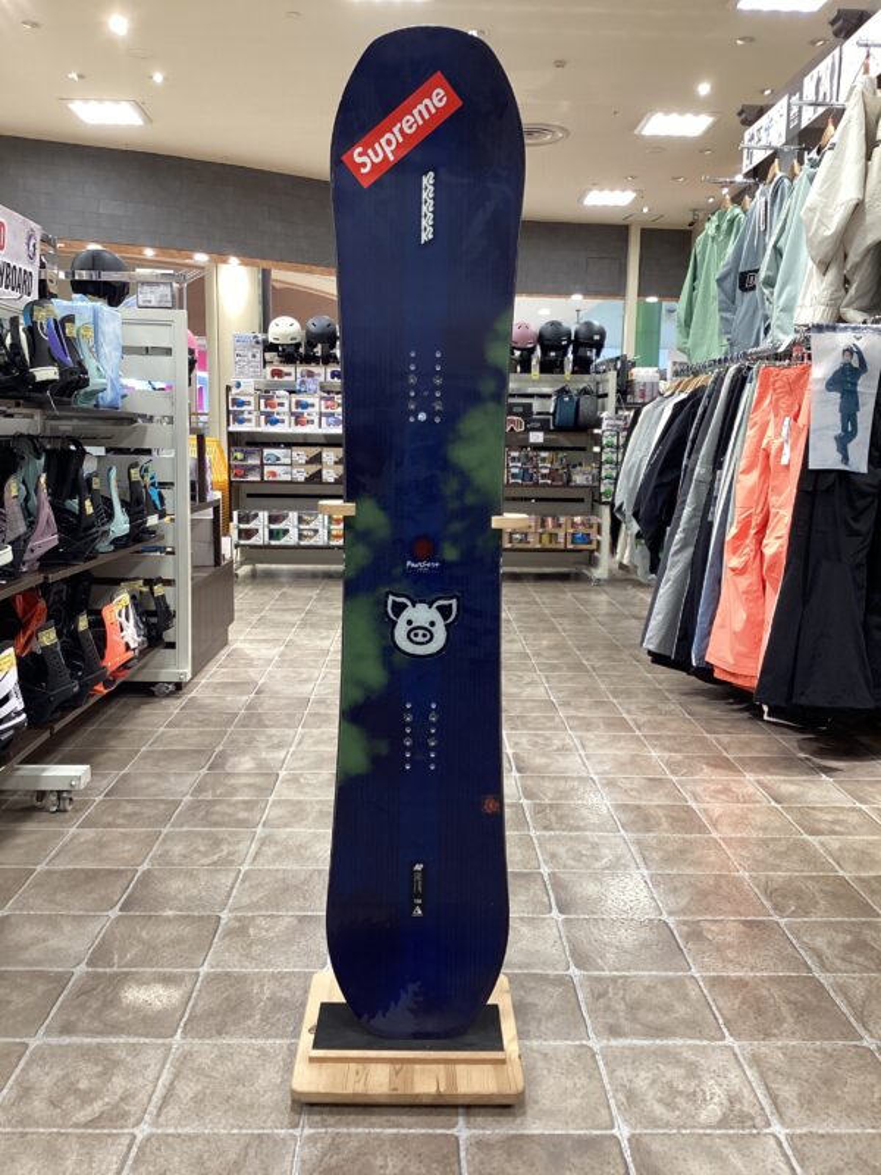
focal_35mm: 31
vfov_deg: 58.4
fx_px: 1052
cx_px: 440
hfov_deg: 45.4
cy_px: 588
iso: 100
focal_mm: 3.3
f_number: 2.4
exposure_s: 1/50
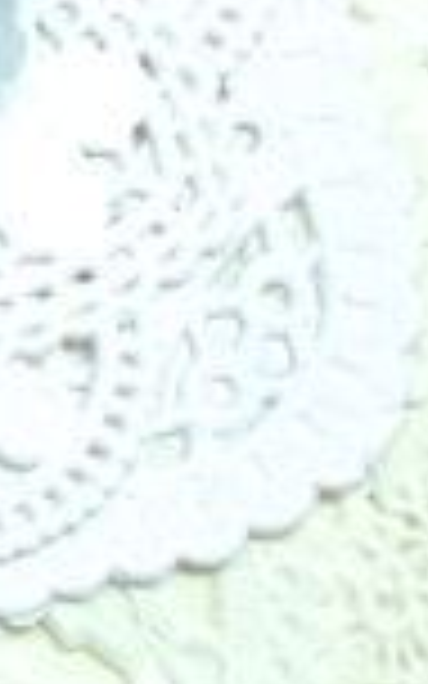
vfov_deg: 9.8
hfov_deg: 6.0
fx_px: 3975
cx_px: -500
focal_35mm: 213
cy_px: 47
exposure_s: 1/79.2
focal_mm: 10.1
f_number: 4
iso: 50
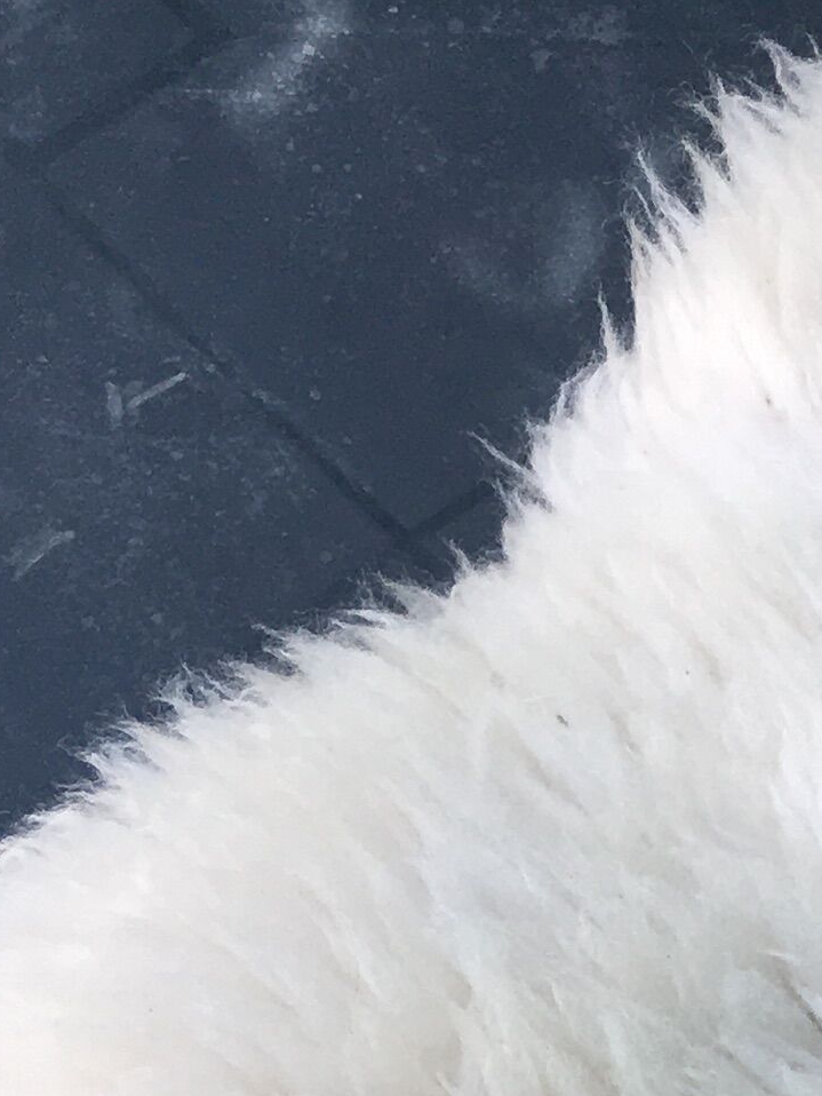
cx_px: 1351
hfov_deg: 11.5
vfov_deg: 14.5
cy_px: 1850
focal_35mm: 122
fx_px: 3861
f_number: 2.2
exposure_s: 1/257
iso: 25
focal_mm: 4.15
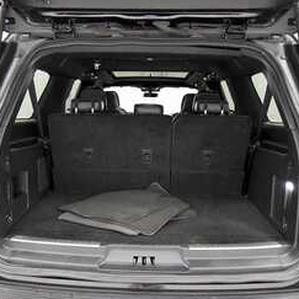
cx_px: 140
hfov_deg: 47.2
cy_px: 162
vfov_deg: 47.2
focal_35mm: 35
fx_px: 342
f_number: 5.3
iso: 3200
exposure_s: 1/80
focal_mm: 17
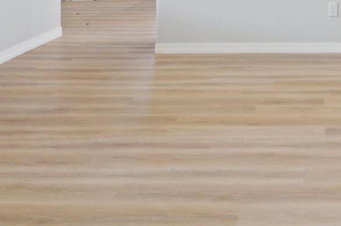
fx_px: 738
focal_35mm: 78
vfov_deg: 16.1
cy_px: -104
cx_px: 346
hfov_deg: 24.7
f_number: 8
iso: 320
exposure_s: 1/13
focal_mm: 22
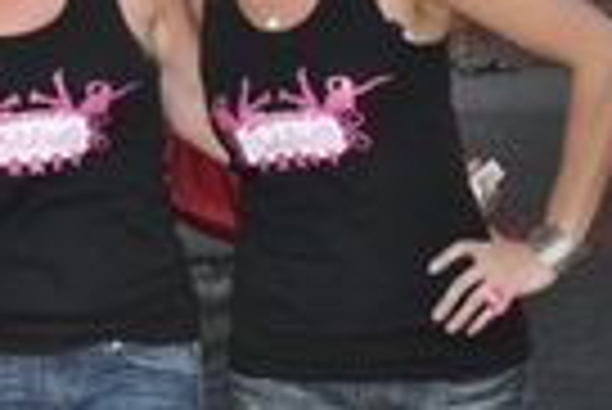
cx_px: -270
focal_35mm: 211
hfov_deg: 9.5
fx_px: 3591
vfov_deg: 6.5
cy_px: -162
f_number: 5.6
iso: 800
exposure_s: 1/60
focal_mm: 48
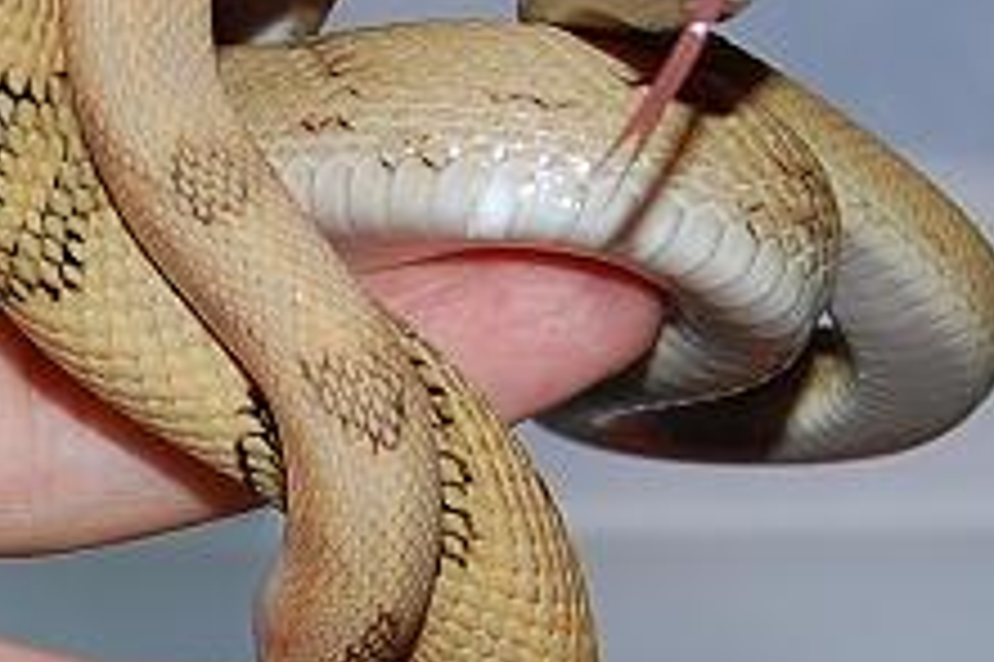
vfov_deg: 8.9
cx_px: -148
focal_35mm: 153
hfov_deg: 13.1
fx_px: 4221
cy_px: 536
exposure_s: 1/250
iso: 400
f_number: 5.6
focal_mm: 30
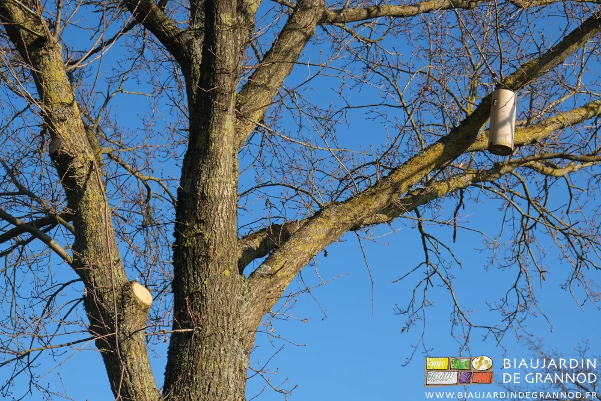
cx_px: 300
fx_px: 1018
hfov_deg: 32.9
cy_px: 200
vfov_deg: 22.3
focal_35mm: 61
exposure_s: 1/240
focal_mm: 40.7
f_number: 7.1
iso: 160
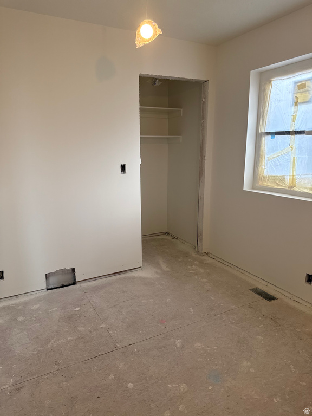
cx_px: 156
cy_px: 208
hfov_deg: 56.8
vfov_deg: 71.6
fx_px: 288
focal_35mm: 24
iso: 160
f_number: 1.78
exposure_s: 1/243
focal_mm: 6.76
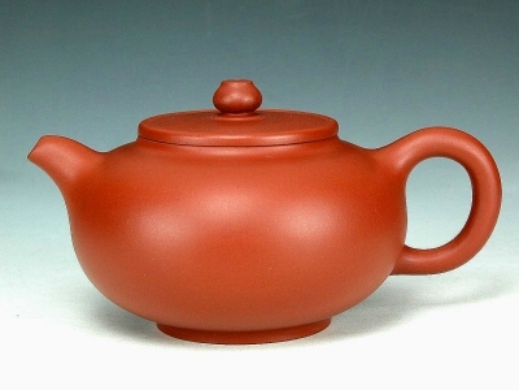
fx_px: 1709
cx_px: 260
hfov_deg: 17.3
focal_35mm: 114
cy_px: 195
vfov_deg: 13.0
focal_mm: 29.5
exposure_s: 1/5
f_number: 7.5
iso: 100
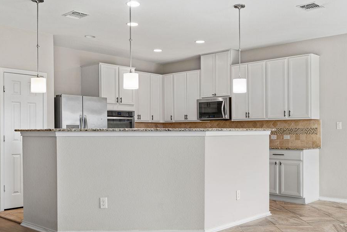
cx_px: 185
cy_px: 118
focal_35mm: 40
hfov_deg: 48.4
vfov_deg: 33.4
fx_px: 386
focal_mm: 35
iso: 250
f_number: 9
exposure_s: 1/4
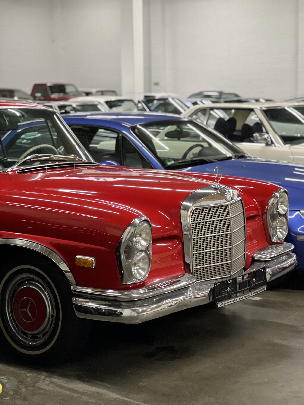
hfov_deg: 19.1
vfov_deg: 25.3
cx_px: 152
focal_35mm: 77
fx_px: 902
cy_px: 202
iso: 400
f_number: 2.8
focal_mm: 9
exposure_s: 1/20
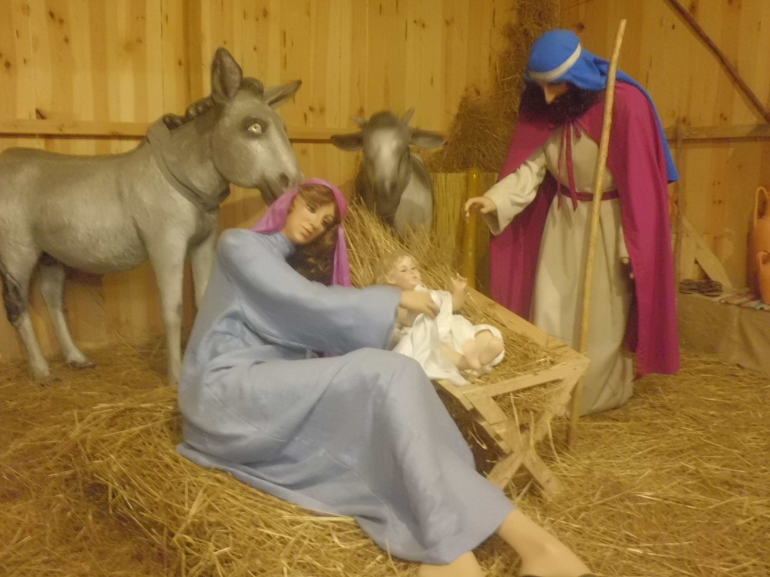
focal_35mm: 31
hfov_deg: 58.4
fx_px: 690
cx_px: 385
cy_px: 288
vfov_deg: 45.4
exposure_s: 1/6
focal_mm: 5.5
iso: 400
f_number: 2.9
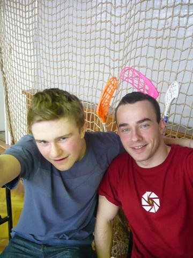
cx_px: 96
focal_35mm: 35
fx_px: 260
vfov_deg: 52.6
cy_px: 129
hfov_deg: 40.7
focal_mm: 5.8
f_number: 2.8
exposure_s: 1/8
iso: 200
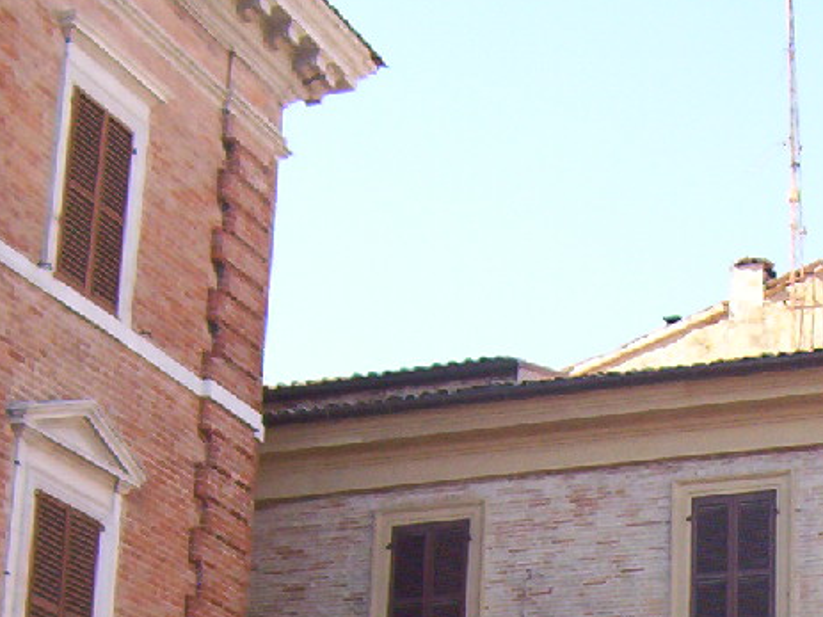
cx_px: 848
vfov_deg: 15.4
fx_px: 2187
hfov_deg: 20.5
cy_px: 777
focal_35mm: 92
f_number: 2.76
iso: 100
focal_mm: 5.54
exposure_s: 1/648
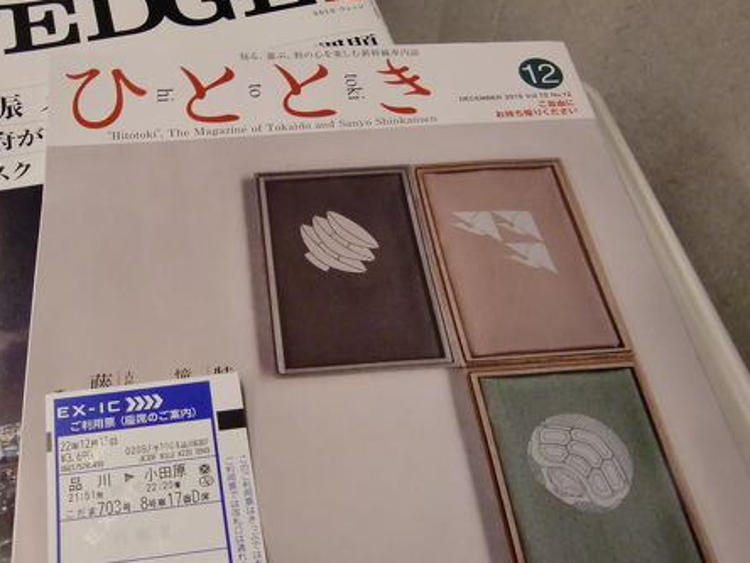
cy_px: 271
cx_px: 243
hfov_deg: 45.0
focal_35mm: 41
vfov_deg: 35.1
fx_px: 888
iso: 400
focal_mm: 4.9
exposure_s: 1/40
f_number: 2.6
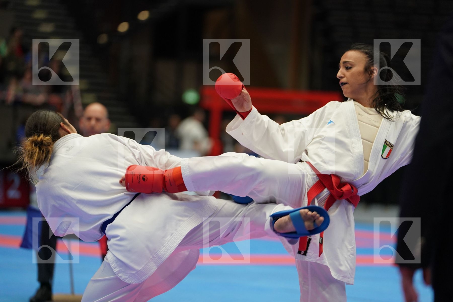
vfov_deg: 8.7
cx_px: 226
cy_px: 151
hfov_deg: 13.0
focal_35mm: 158
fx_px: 1988
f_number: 2.8
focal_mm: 158
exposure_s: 1/1000
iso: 2000
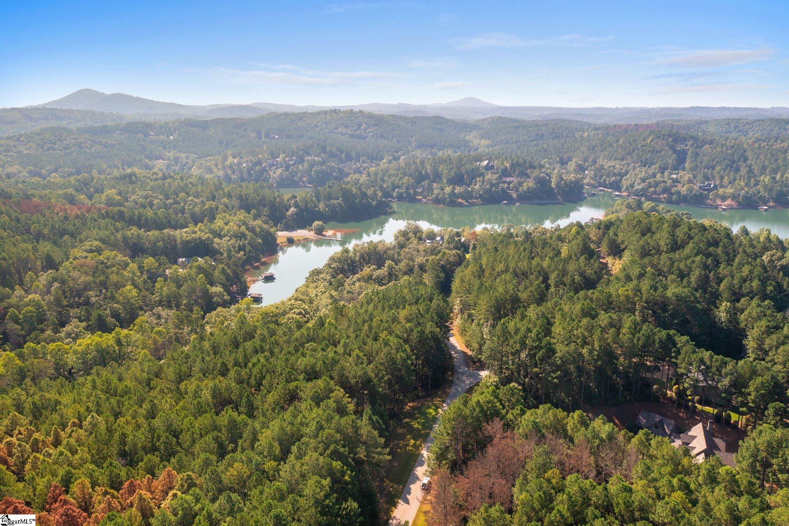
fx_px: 613
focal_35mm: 28
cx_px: 394
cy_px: 263
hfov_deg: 65.5
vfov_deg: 46.4
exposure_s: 1/200
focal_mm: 10.26
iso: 100
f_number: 4.5
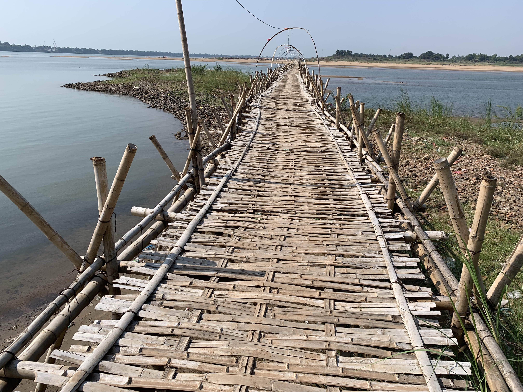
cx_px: 262
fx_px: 393
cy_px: 196
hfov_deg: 67.3
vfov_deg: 53.1
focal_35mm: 26
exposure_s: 1/2994
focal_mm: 4.25
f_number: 1.8
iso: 25
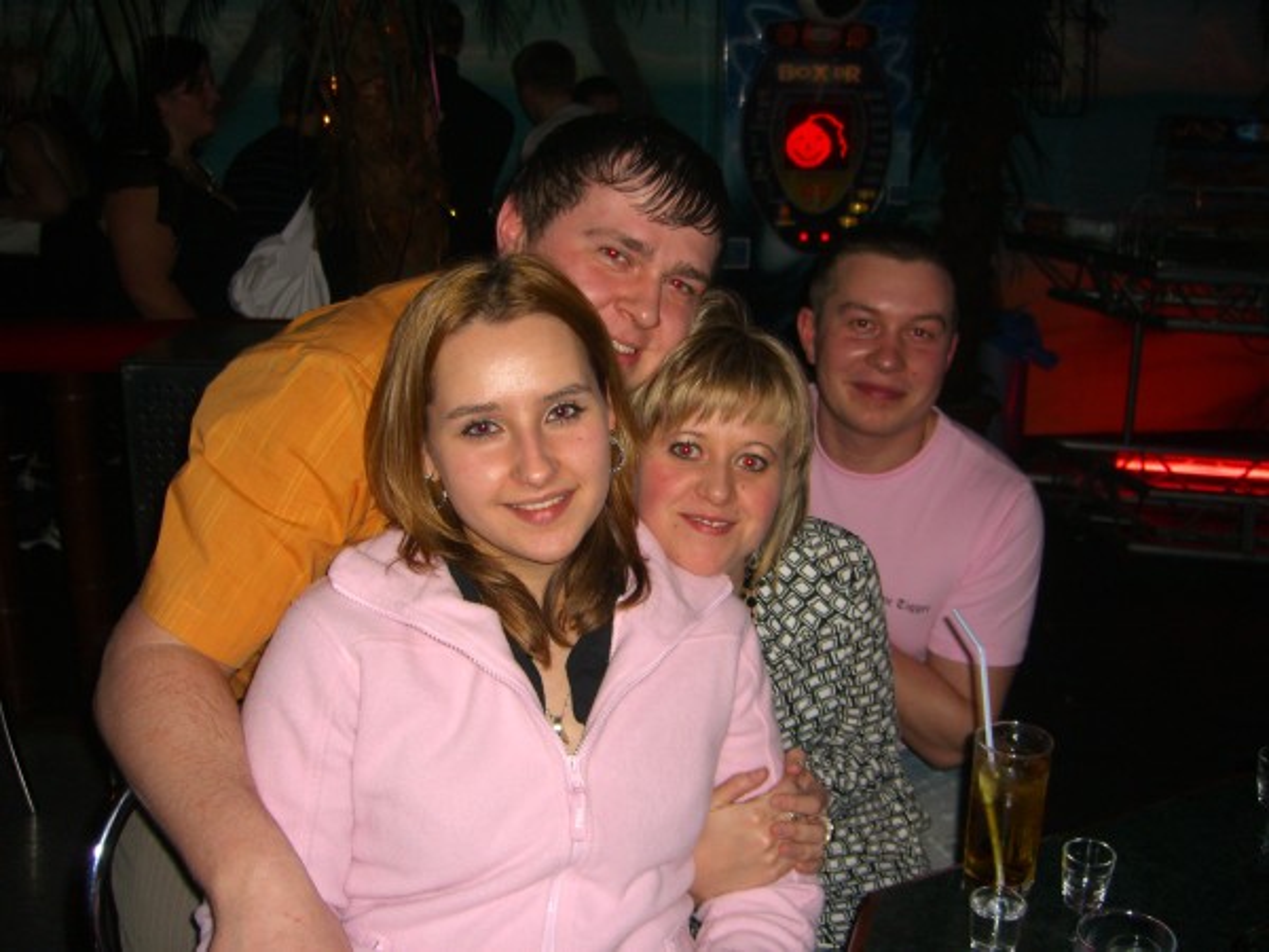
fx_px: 1393
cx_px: 634
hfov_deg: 49.0
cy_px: 476
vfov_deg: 37.7
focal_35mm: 38
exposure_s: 1/60
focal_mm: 7.9
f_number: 2.8
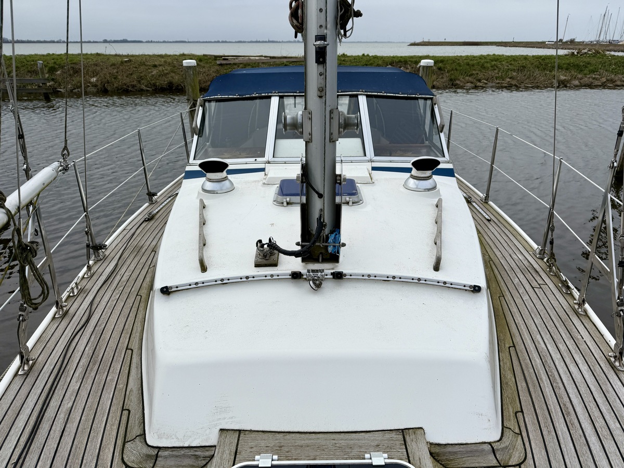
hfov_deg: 71.6
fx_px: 433
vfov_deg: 56.8
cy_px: 234
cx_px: 312
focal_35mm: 24
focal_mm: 6.76
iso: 80
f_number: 1.78
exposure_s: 1/4167
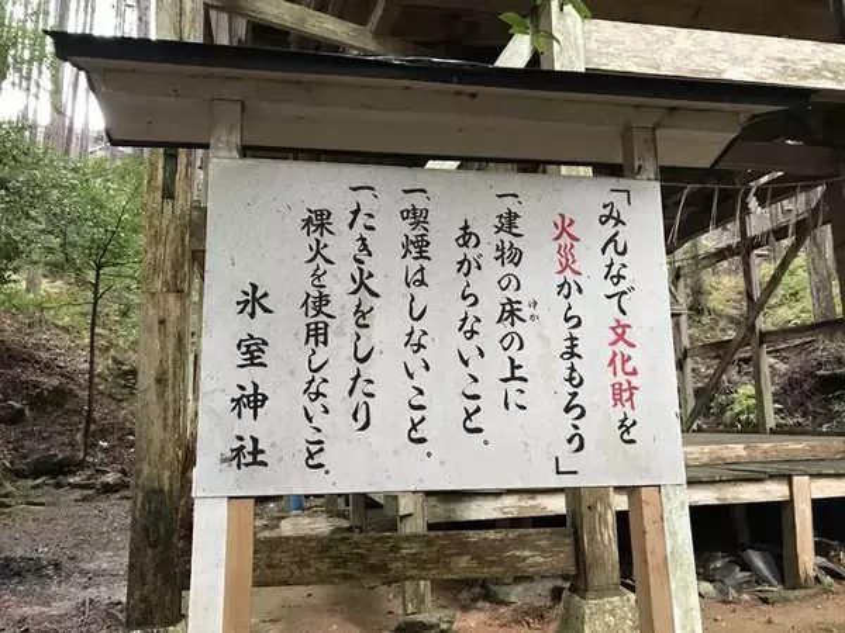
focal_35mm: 28
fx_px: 683
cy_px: 316
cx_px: 422
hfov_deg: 63.4
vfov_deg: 49.7
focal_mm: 3.99
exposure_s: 1/15
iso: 40
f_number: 1.8
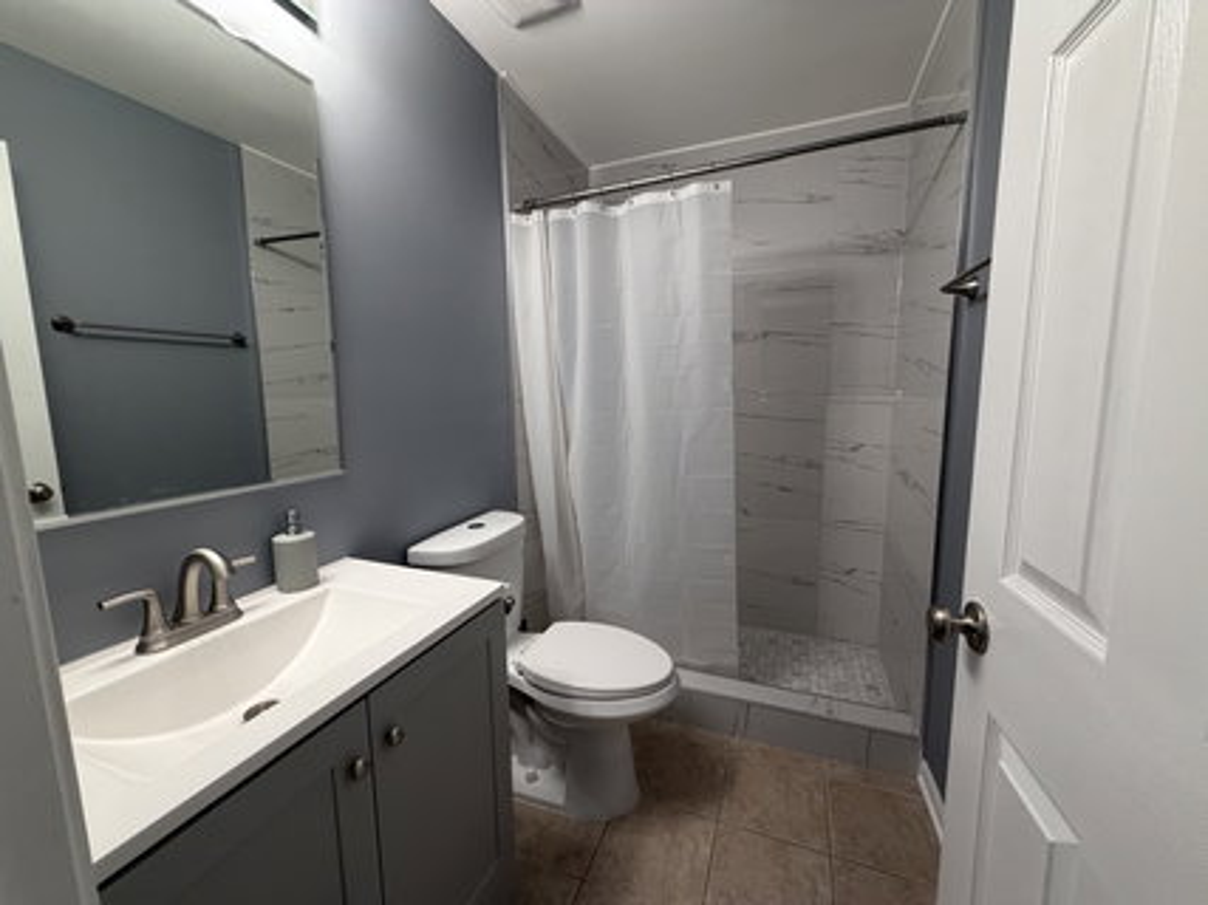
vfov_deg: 85.6
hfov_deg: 102.1
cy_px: 452
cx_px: 604
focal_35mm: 14
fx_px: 488
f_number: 2.2
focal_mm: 2.22
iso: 250
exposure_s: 1/120
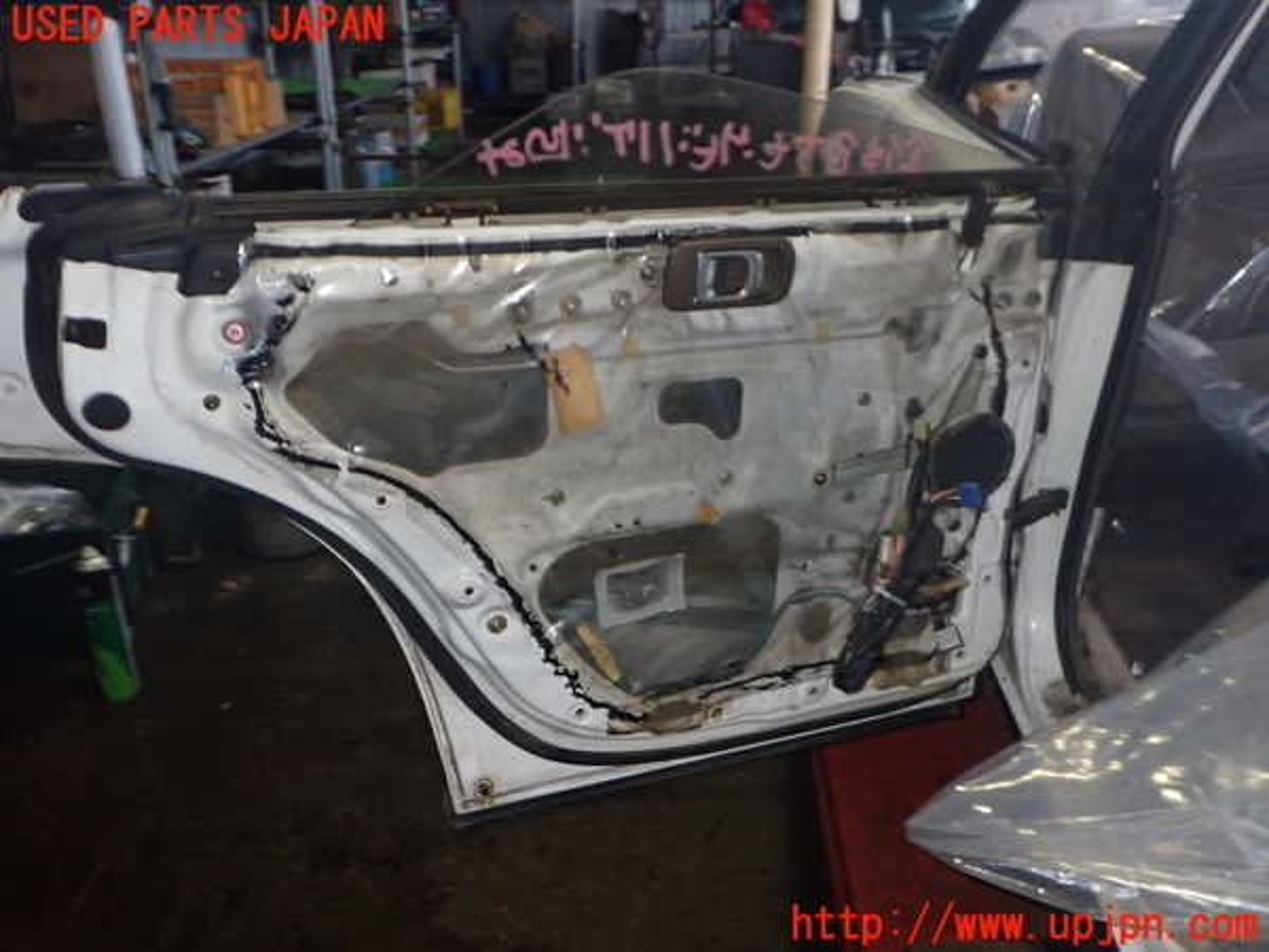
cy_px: 476
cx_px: 634
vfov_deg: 46.8
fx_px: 1100
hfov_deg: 60.0
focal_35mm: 30
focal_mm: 5.4
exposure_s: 1/30
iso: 640
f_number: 6.3
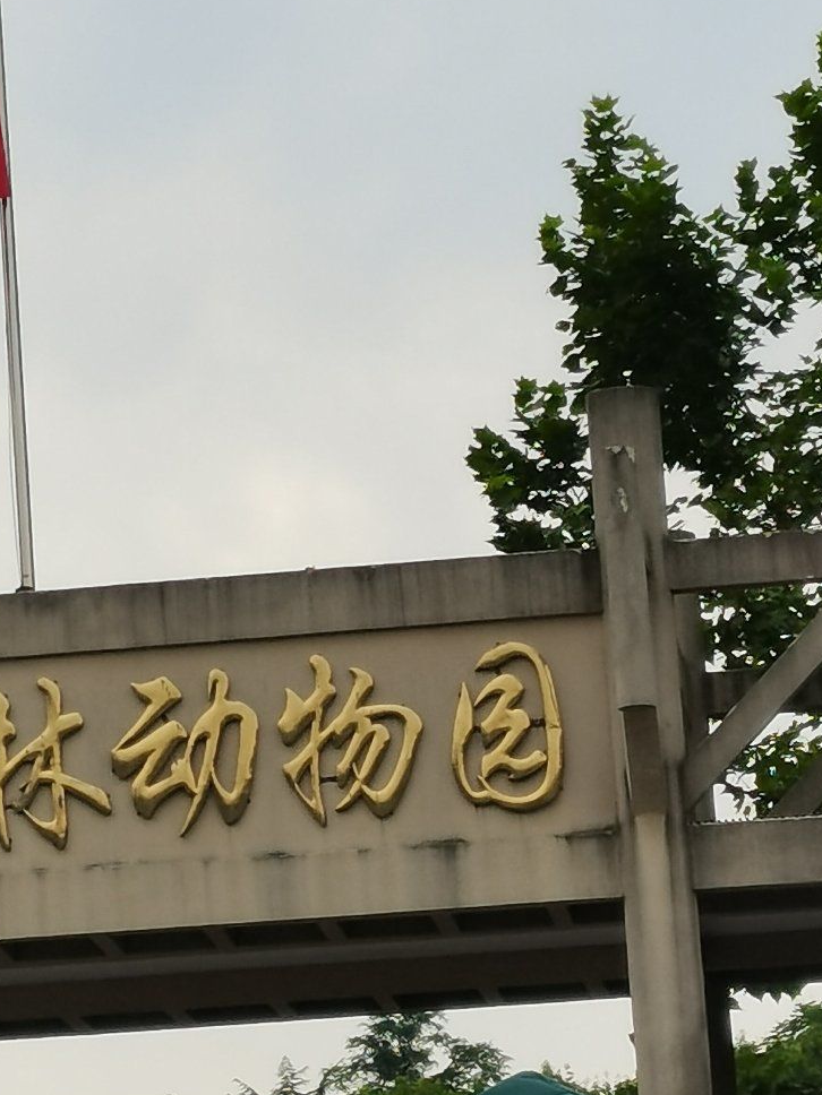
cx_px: -89
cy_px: 695
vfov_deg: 10.5
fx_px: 5984
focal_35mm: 189
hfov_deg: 7.8
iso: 50
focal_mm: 5.58
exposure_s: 1/625
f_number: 1.8
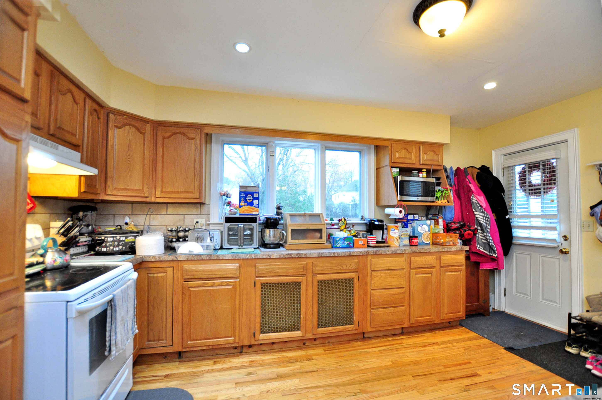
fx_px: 251
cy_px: 200
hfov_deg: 100.5
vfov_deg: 77.2
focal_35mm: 15
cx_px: 301
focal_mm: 10
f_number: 3.5
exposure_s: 1/60
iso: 1000
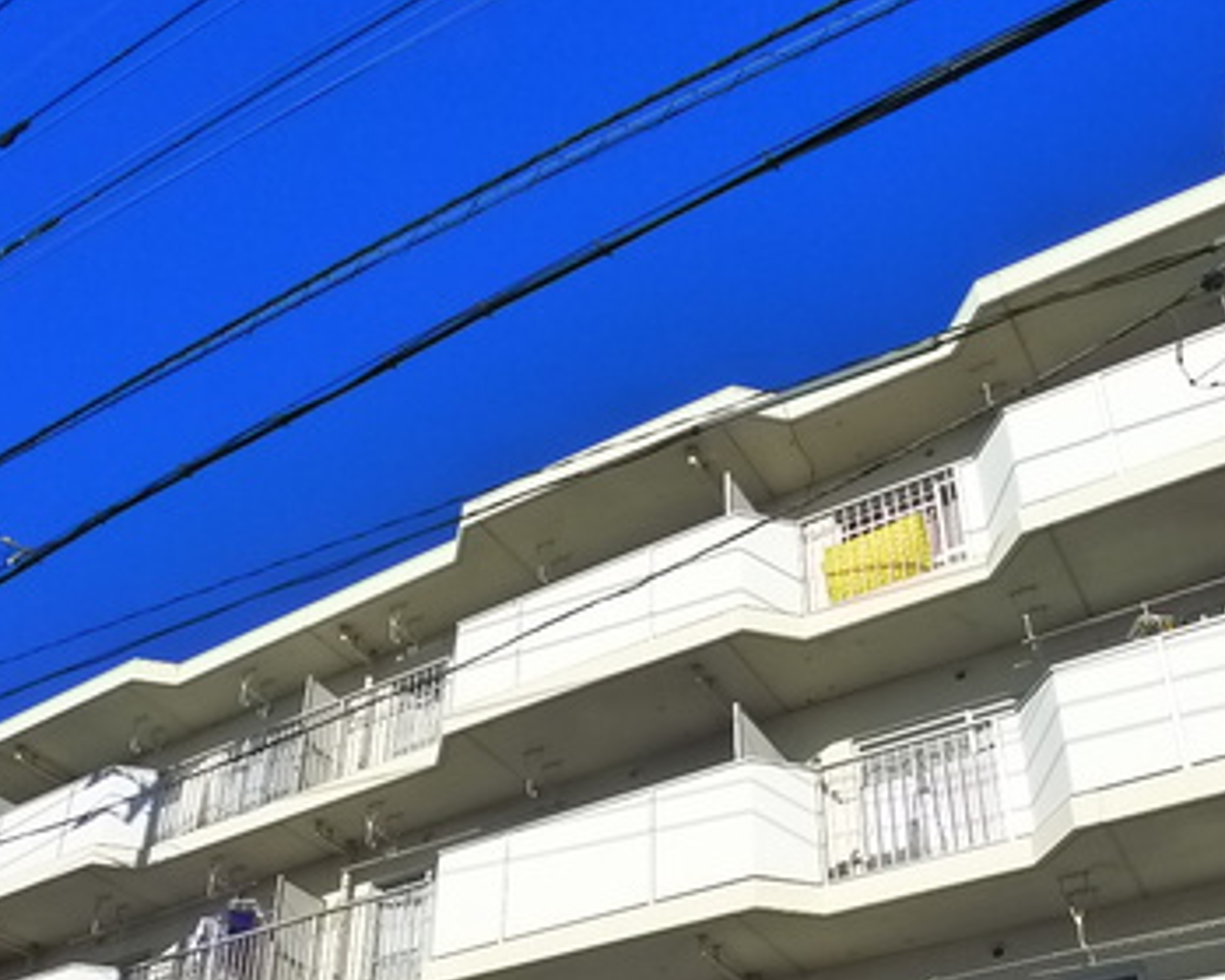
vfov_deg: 30.7
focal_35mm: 47
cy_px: 876
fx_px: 1704
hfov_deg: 39.5
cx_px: 593
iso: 400
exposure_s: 1/1000
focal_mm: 5.1
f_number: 5
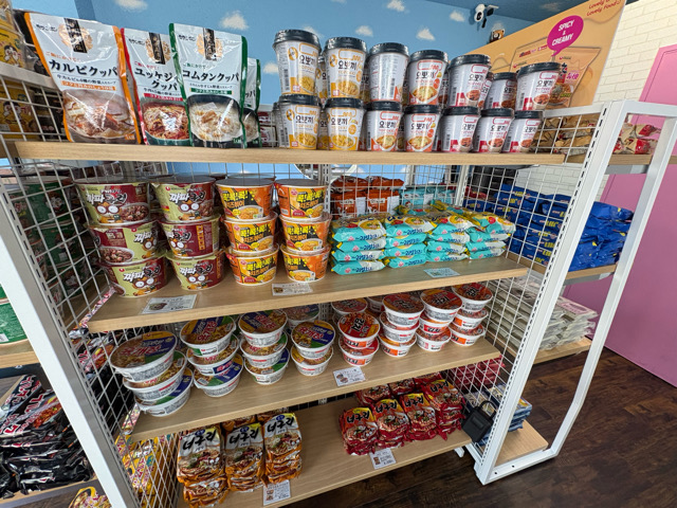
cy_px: 254
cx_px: 338
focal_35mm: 14
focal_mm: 2.22
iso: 200
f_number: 2.2
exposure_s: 1/92
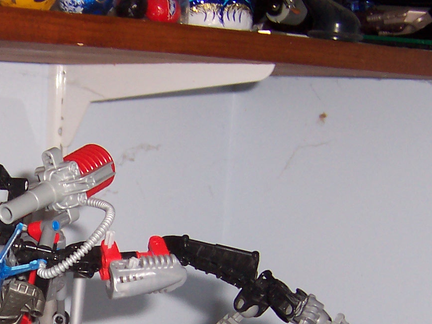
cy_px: 356
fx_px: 1048
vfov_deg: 17.0
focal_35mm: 84
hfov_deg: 22.5
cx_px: 13
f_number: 2.8
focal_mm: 5.6
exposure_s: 1/60
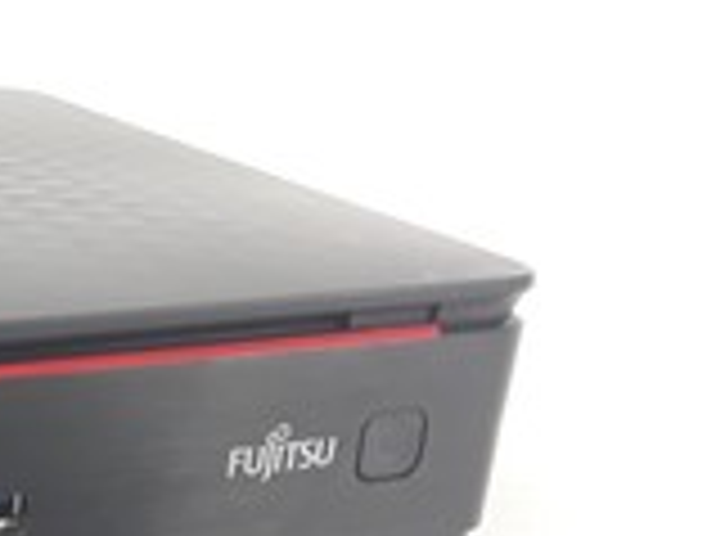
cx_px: -104
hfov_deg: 27.6
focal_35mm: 63
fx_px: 1302
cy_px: 414
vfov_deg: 23.0
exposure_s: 1/33
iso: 80
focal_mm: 2.91
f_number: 1.9
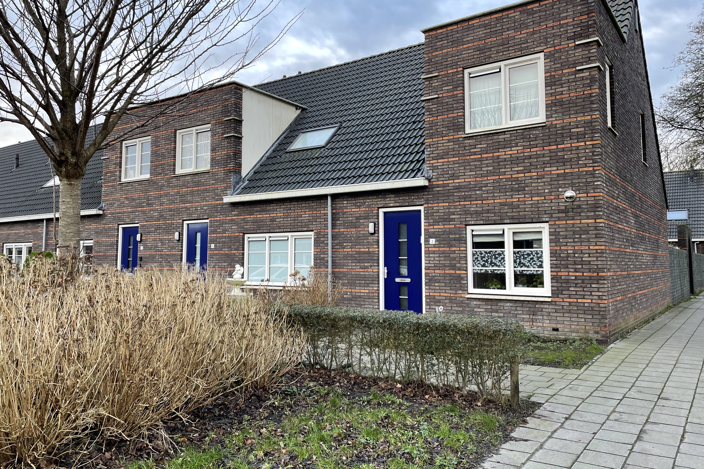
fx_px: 548
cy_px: 216
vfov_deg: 46.4
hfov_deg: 65.5
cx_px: 355
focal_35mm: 28
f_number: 1.6
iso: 32
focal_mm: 4.2
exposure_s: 1/200
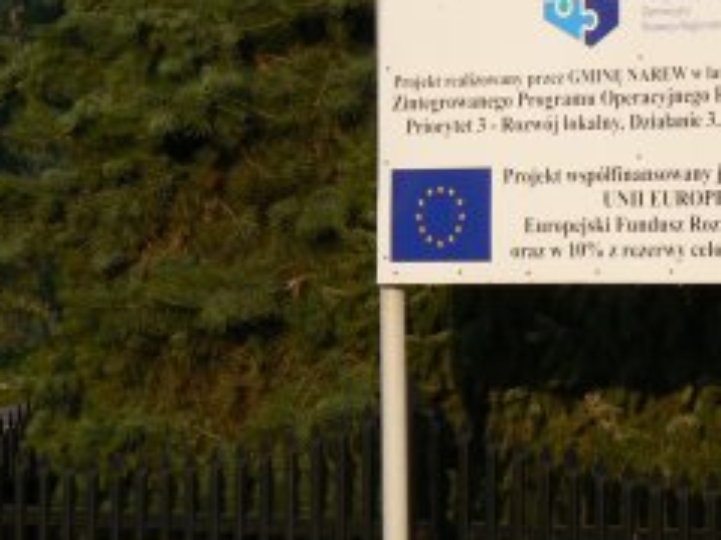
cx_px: 510
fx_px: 5371
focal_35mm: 258
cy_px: 157
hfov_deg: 7.7
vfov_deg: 5.8
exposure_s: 1/400
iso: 80
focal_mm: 25.7
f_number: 5.6
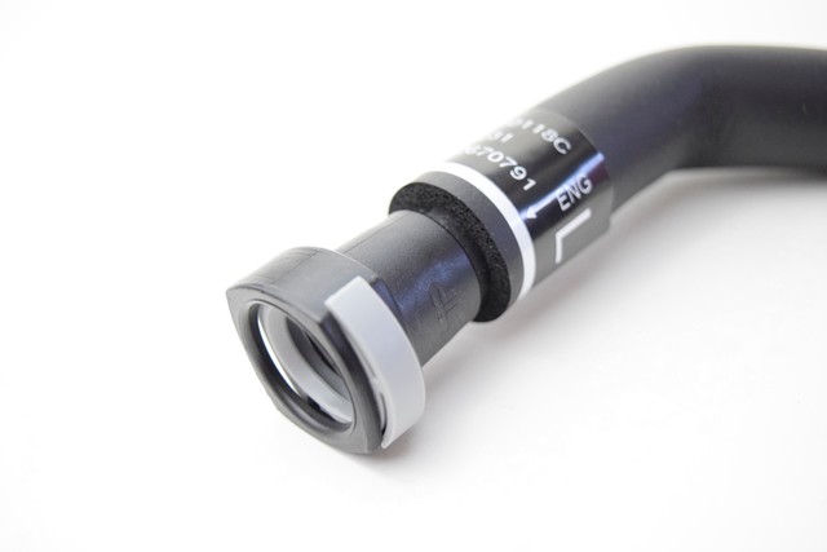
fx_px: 1034
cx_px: 414
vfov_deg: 29.9
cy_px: 276
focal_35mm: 45
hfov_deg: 43.6
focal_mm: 30
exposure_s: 1/60
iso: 2500
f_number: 4.2
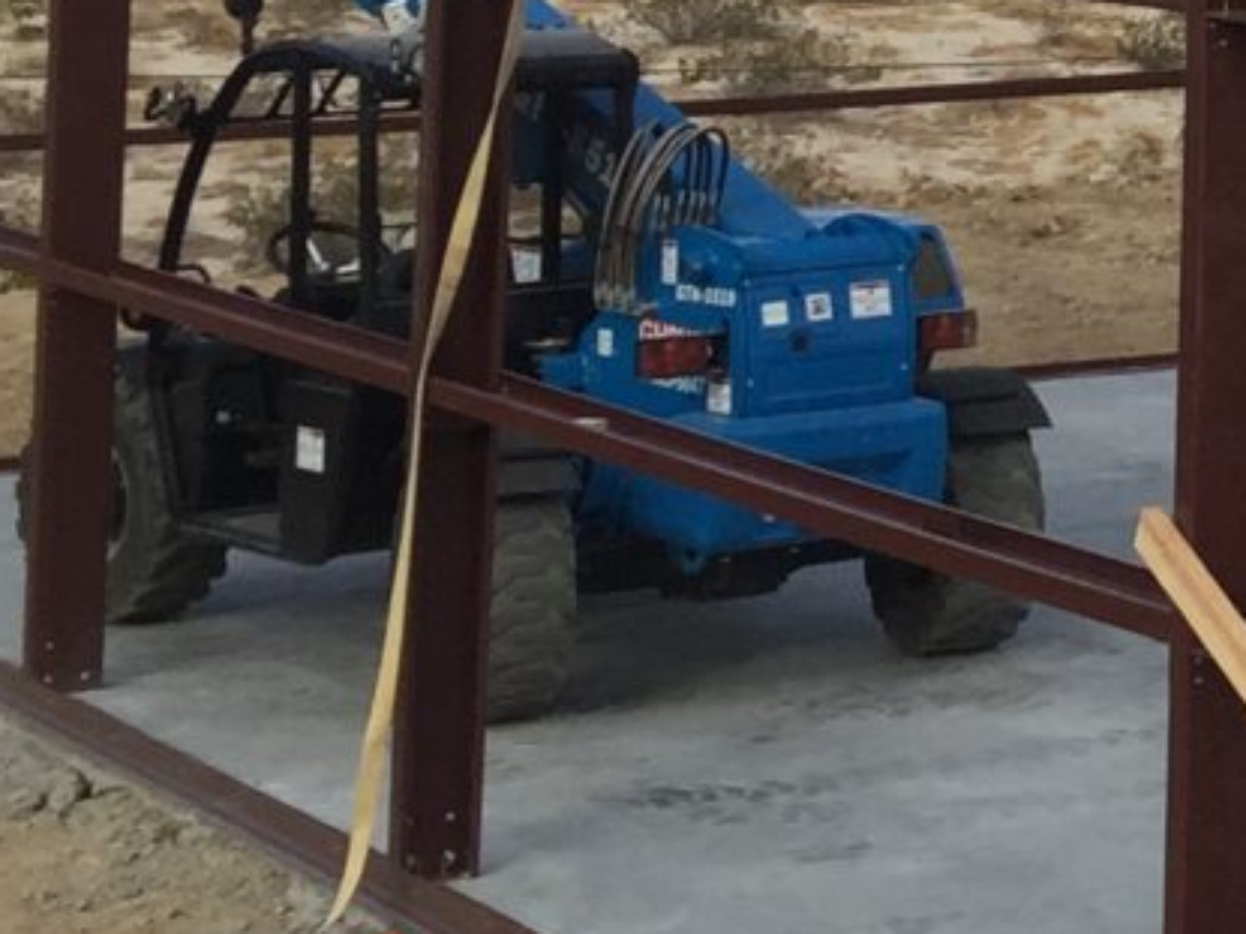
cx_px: 2603
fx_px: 5146
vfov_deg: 10.1
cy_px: -399
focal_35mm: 143
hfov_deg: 12.1
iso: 32
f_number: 2.2
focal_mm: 4.15
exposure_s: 1/1068
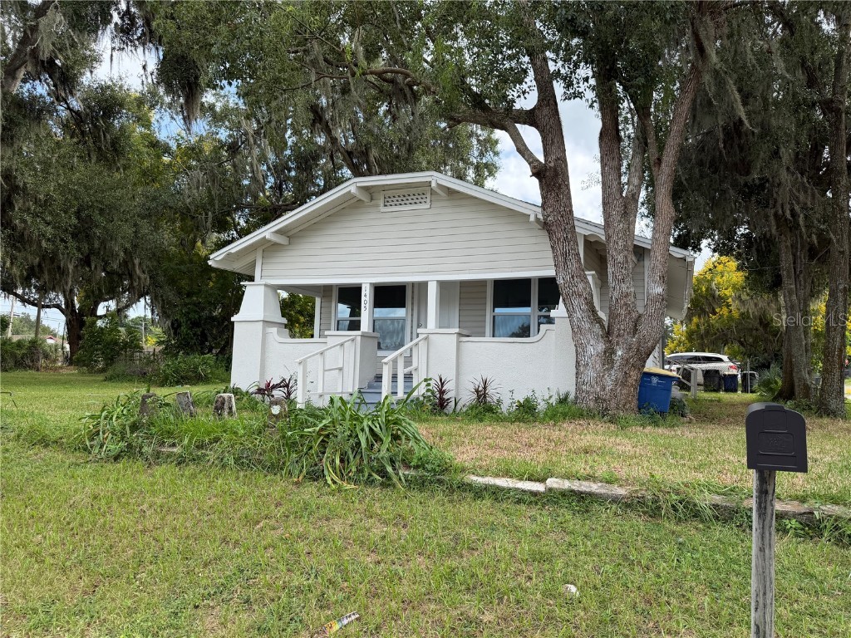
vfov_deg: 56.8
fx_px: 590
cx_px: 426
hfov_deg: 71.6
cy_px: 319
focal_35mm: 24
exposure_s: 1/1653
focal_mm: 6.76
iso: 100
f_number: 1.78
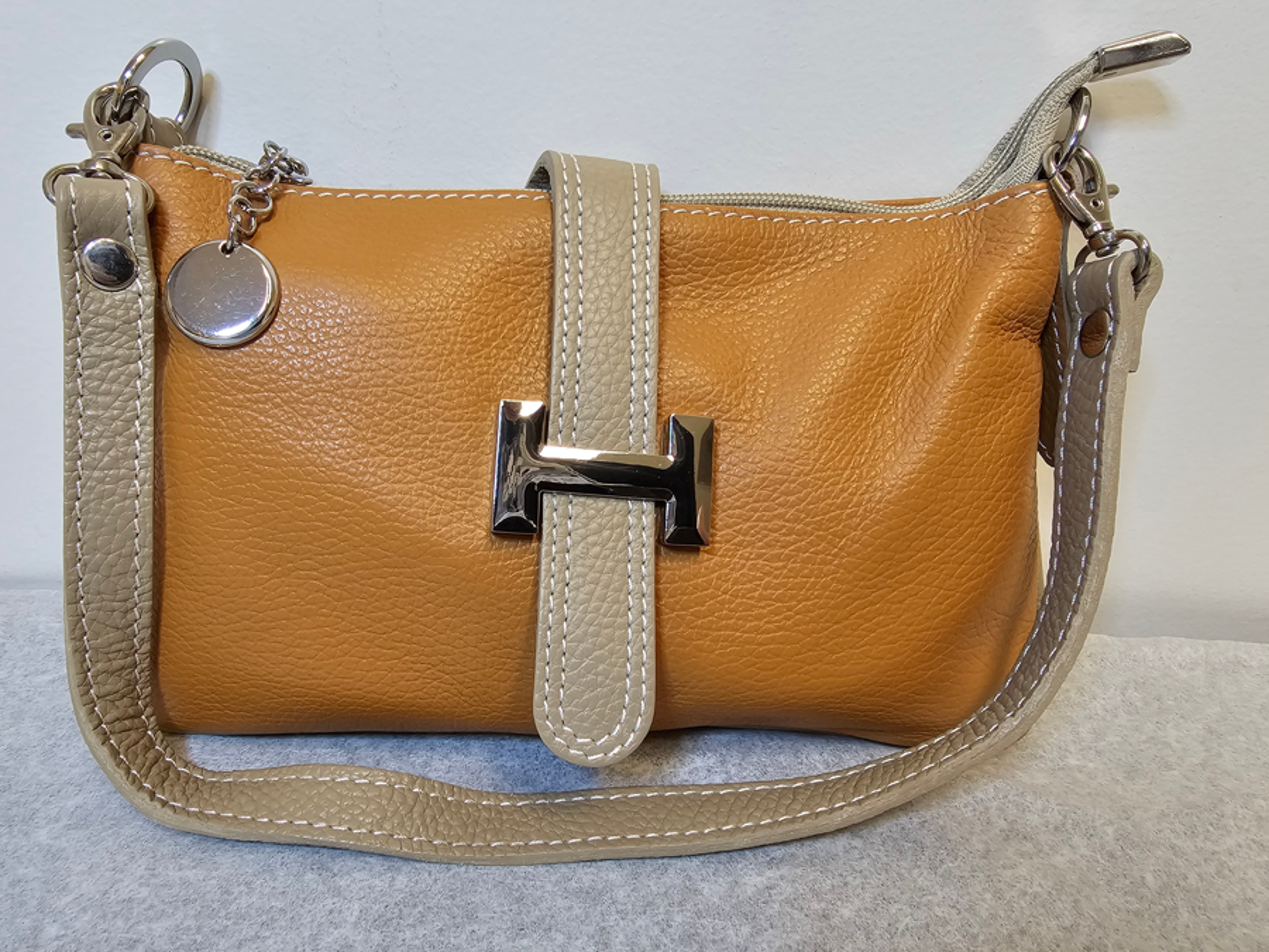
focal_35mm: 13
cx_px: 634
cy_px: 476
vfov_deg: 89.9
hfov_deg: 106.2
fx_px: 477
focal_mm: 2.2
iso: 160
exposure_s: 1/60
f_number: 2.2
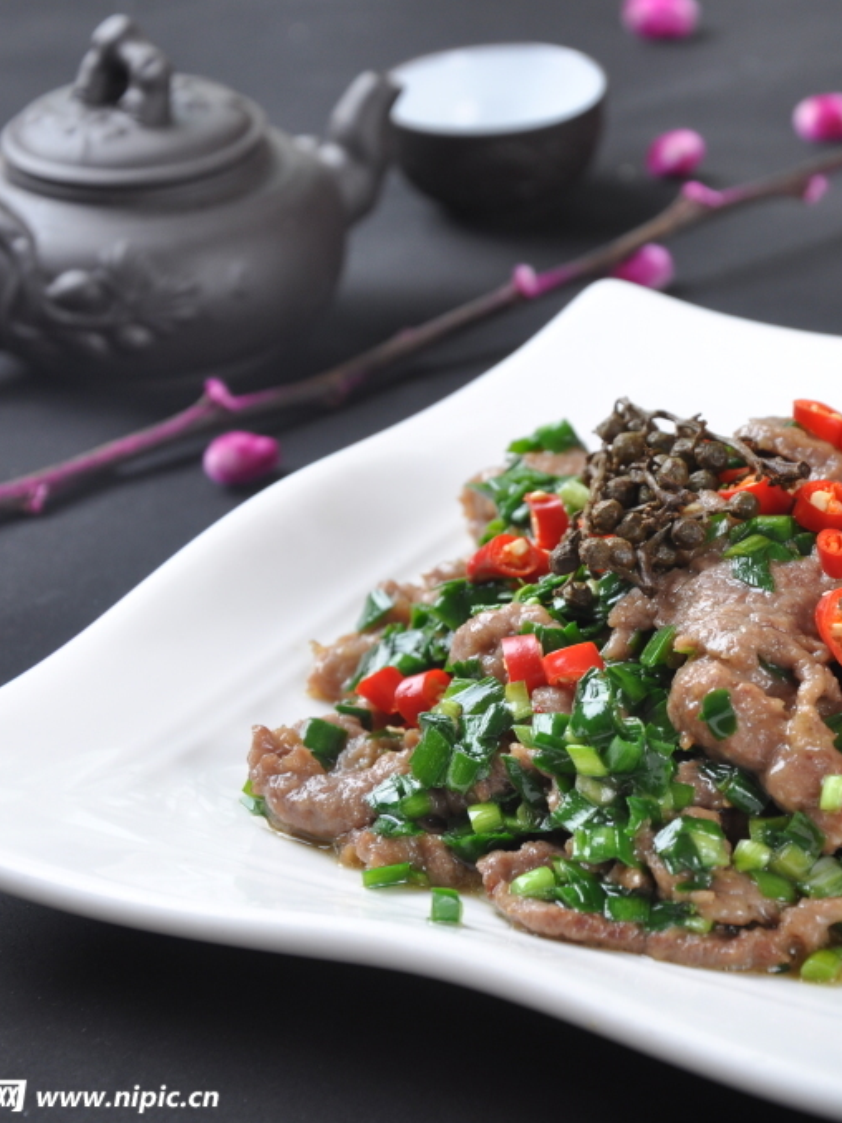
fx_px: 4377
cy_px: 562
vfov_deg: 14.6
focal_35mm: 135
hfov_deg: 10.9
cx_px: 718
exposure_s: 1/160
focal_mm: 62
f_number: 7.1
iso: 200
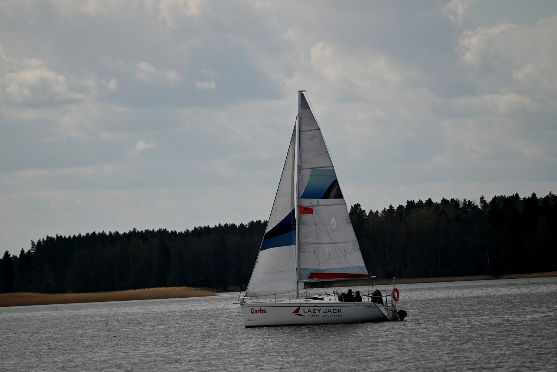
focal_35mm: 270
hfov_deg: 7.6
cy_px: 186
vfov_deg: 5.1
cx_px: 278
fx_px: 4178
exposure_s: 1/1000
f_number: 5.6
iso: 100
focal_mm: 270
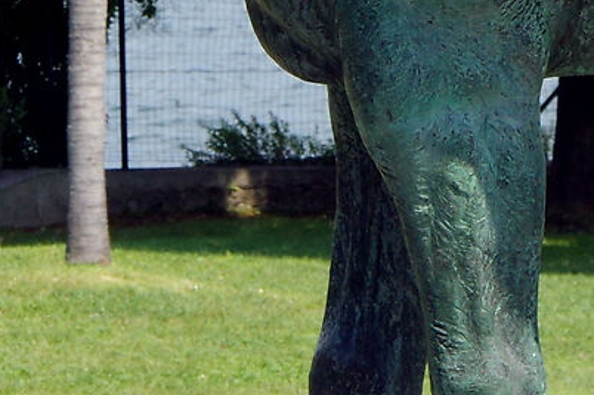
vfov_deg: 3.8
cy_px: -256
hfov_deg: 5.8
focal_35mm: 358
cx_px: 418
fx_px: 5900
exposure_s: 1/320
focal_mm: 40
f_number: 11
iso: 400
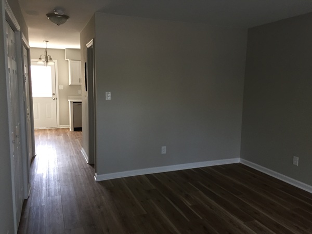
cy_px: 117
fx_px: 261
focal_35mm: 29
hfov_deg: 61.7
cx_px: 156
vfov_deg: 48.2
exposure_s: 1/30
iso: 100
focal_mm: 4.15
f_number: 2.2
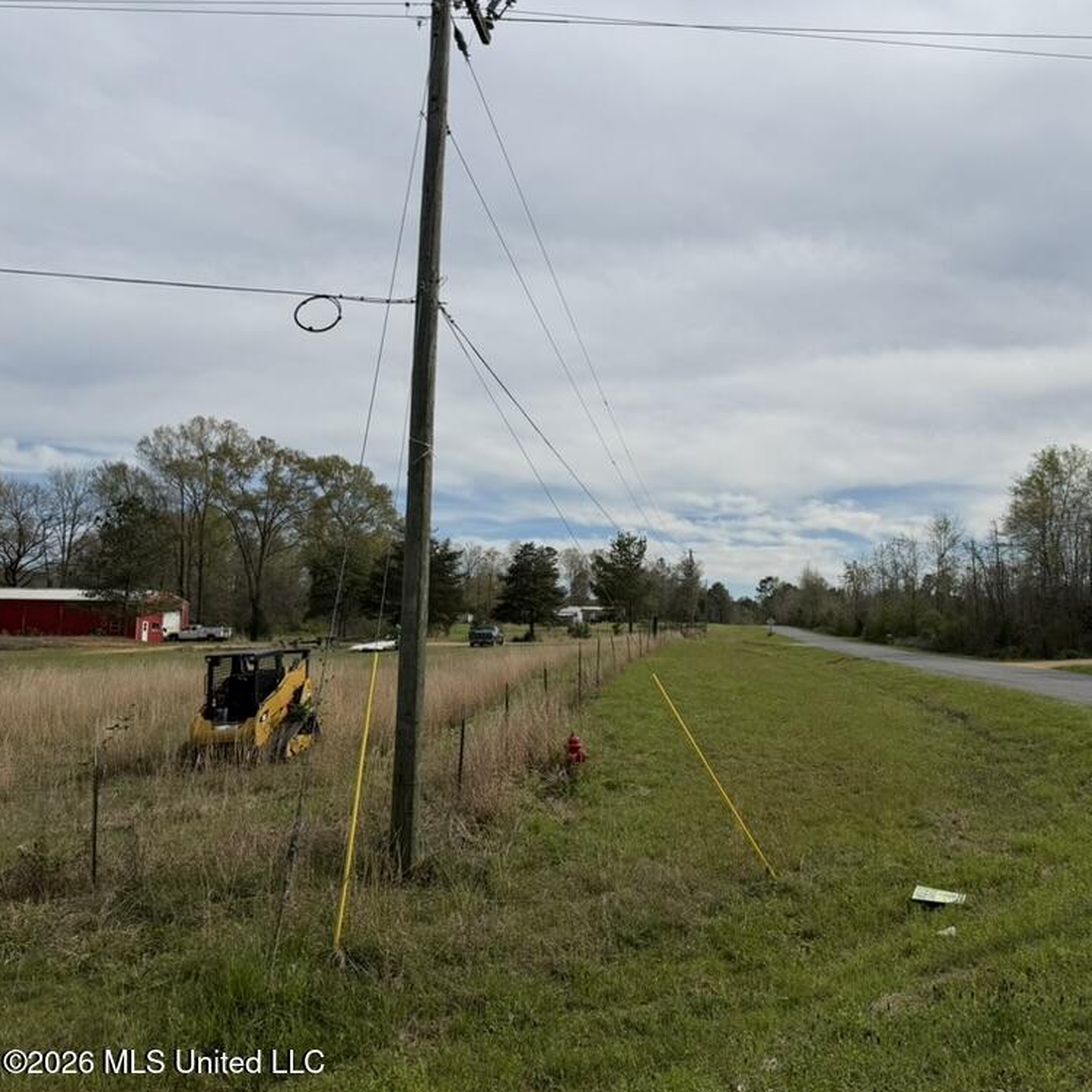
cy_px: 553
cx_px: 742
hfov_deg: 54.3
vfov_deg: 55.6
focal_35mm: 29
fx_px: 1035
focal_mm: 6.76
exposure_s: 1/10309
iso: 80
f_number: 1.78
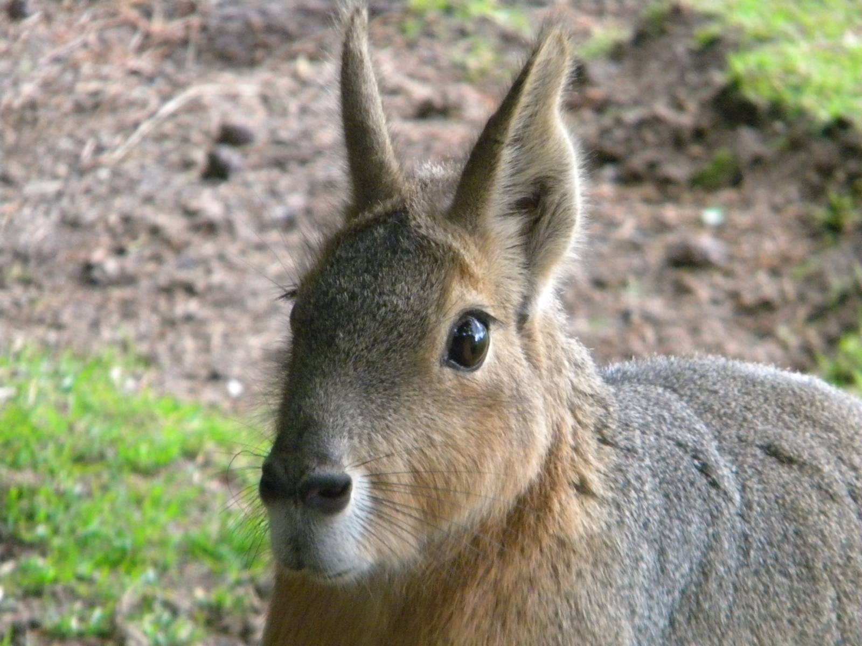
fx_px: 10309
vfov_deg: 3.6
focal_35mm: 414
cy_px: 323
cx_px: 431
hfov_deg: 4.8
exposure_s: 1/113
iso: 800
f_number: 5.4
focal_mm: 75
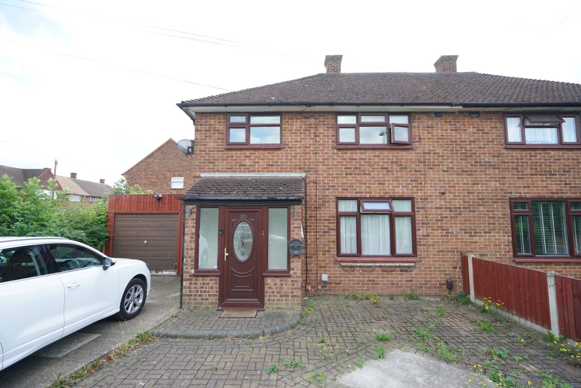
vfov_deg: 73.8
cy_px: 194
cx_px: 290
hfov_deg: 96.7
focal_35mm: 16
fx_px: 258
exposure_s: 1/640
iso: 400
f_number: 4
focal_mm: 16
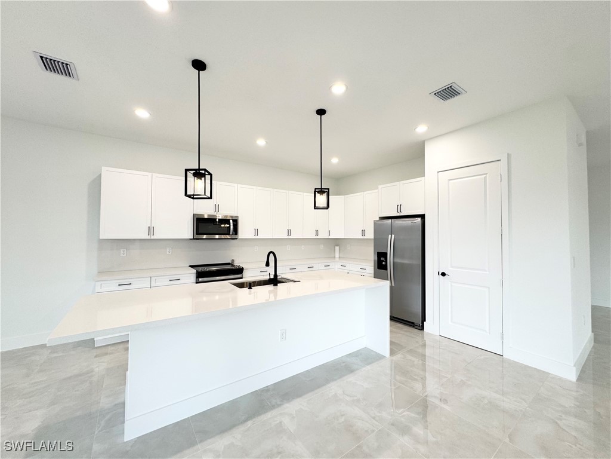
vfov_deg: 85.7
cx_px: 306
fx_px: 247
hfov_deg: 102.1
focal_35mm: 14
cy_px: 230
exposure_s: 1/120
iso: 64
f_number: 2.2
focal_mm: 2.22
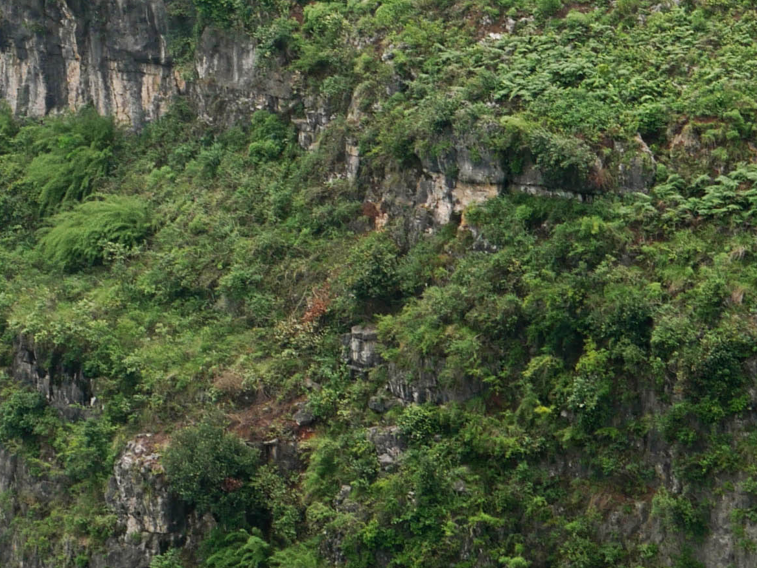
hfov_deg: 6.8
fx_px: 6366
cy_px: -468
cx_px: 344
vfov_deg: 5.0
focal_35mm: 291
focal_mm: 37
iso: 200
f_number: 8
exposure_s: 1/250
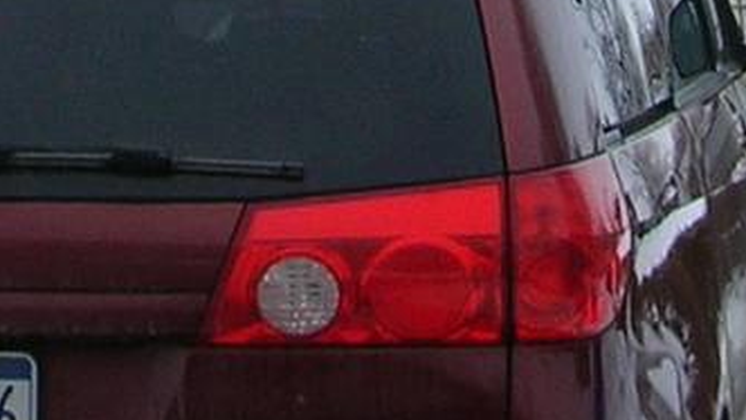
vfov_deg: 5.0
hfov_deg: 9.1
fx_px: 4650
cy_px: -739
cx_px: -38
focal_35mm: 235
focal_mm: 5.8
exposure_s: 1/102
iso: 50
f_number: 8.5
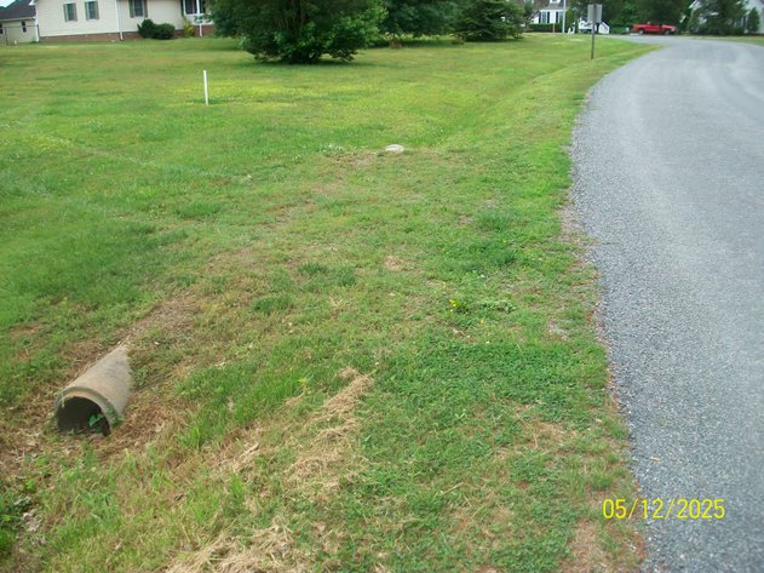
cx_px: 382
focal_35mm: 34
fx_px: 750
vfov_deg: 41.8
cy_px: 286
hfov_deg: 54.0
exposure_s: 1/320
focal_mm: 5.7
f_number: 2.8
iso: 80
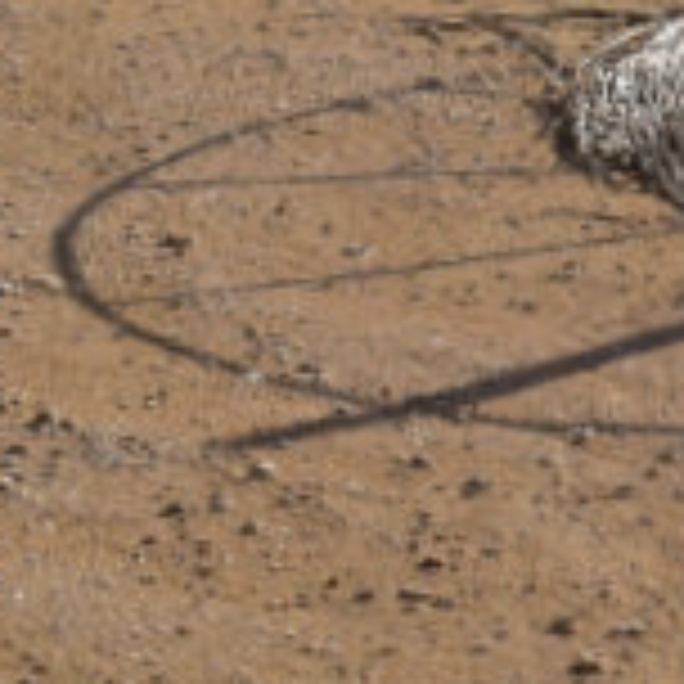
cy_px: -817
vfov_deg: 7.4
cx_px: 1624
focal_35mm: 224
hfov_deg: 7.3
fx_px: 5008
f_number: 11
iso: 200
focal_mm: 26
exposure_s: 1/640
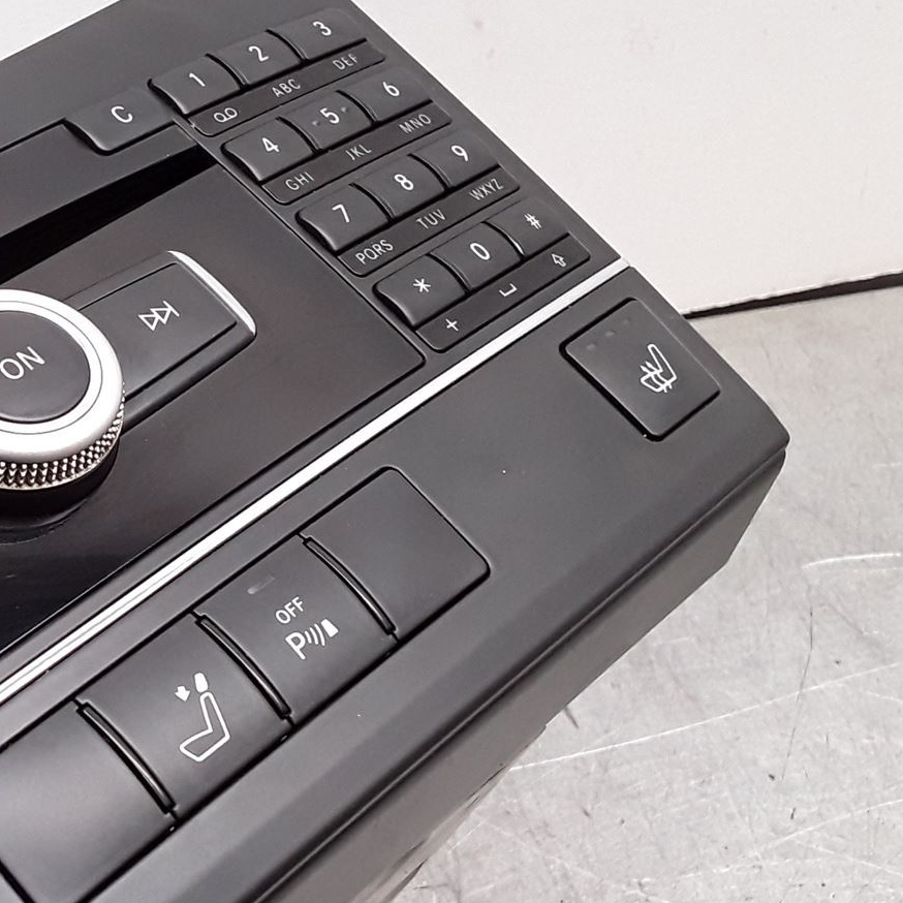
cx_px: 9
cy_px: 586
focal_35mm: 58
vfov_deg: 29.4
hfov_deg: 27.9
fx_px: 1712
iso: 100
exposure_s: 1/100
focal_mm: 2.91
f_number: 1.9
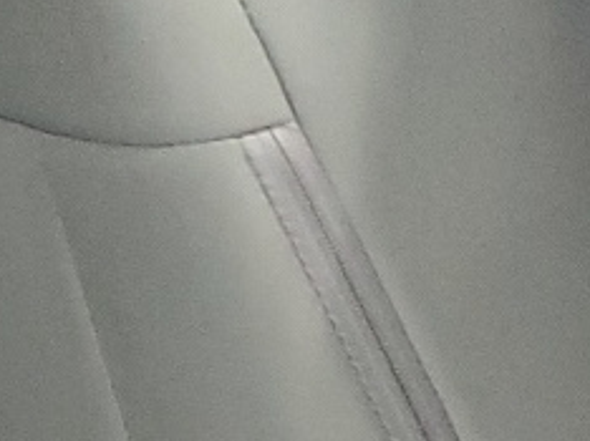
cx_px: -940
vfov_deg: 8.3
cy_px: 360
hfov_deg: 9.6
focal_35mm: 178
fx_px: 3031
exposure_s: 1/40
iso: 327
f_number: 1.5
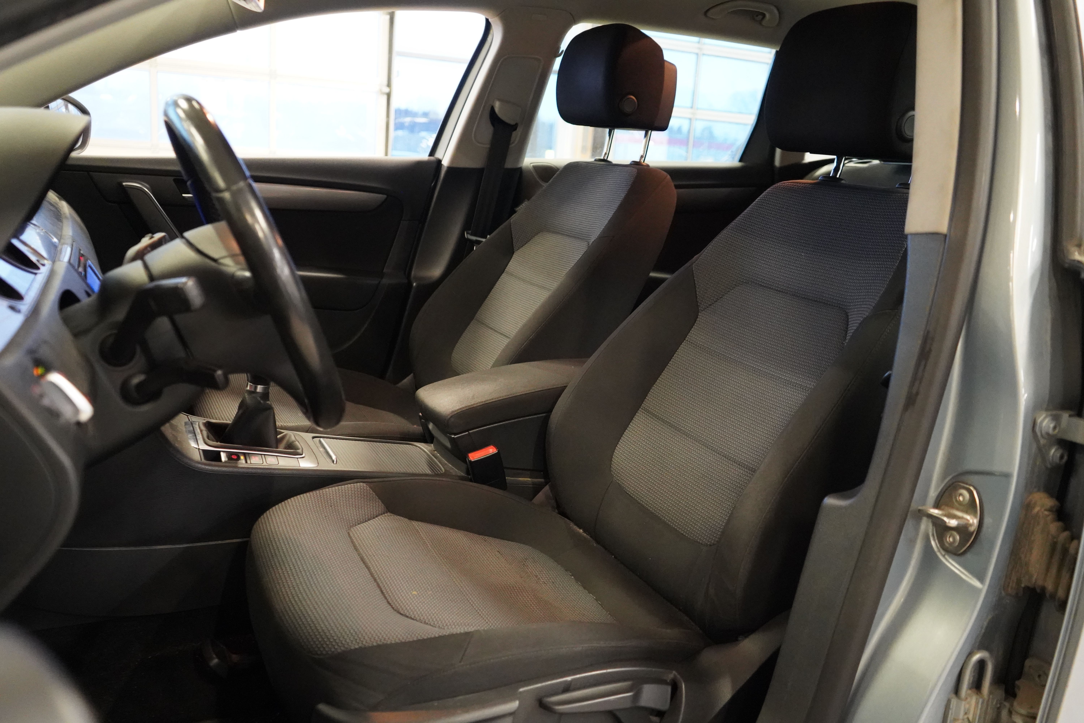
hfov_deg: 63.7
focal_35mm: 29
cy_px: 362
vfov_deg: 45.0
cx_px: 542
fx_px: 873
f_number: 3.5
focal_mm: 29
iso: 12800
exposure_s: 1/80
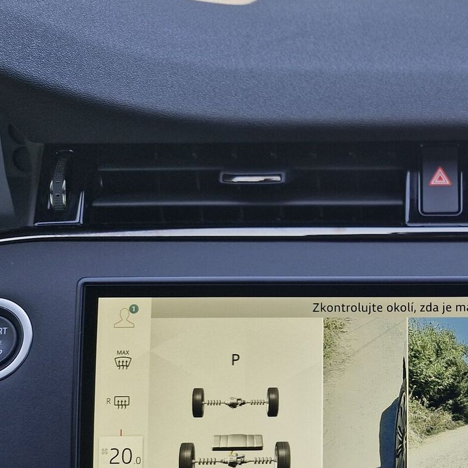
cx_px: 497
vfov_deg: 32.6
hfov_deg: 30.9
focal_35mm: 50
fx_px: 765
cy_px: 409
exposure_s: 1/100
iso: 50
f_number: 1.8
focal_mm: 5.54
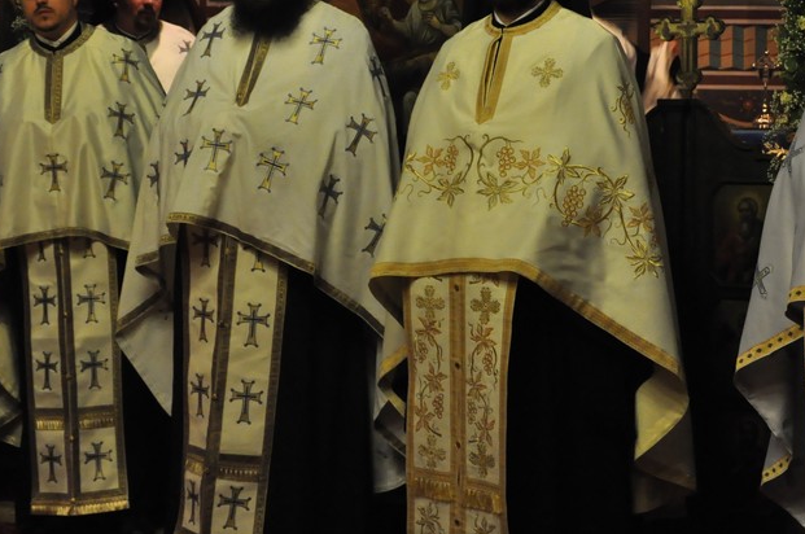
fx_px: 1942
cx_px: 469
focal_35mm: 87
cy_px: 183
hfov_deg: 23.4
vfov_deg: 15.6
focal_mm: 30
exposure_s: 1/25
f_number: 4.5
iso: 1600
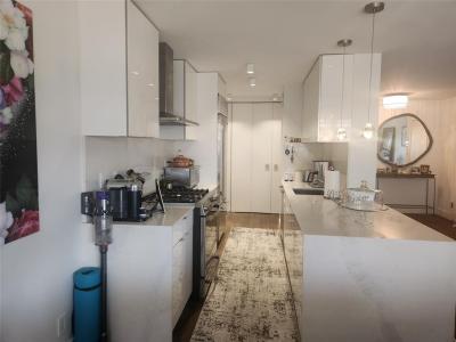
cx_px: 228
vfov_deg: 58.9
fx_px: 303
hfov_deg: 73.9
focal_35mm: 23
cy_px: 171
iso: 200
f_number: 1.8
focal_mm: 5.4
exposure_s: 1/120
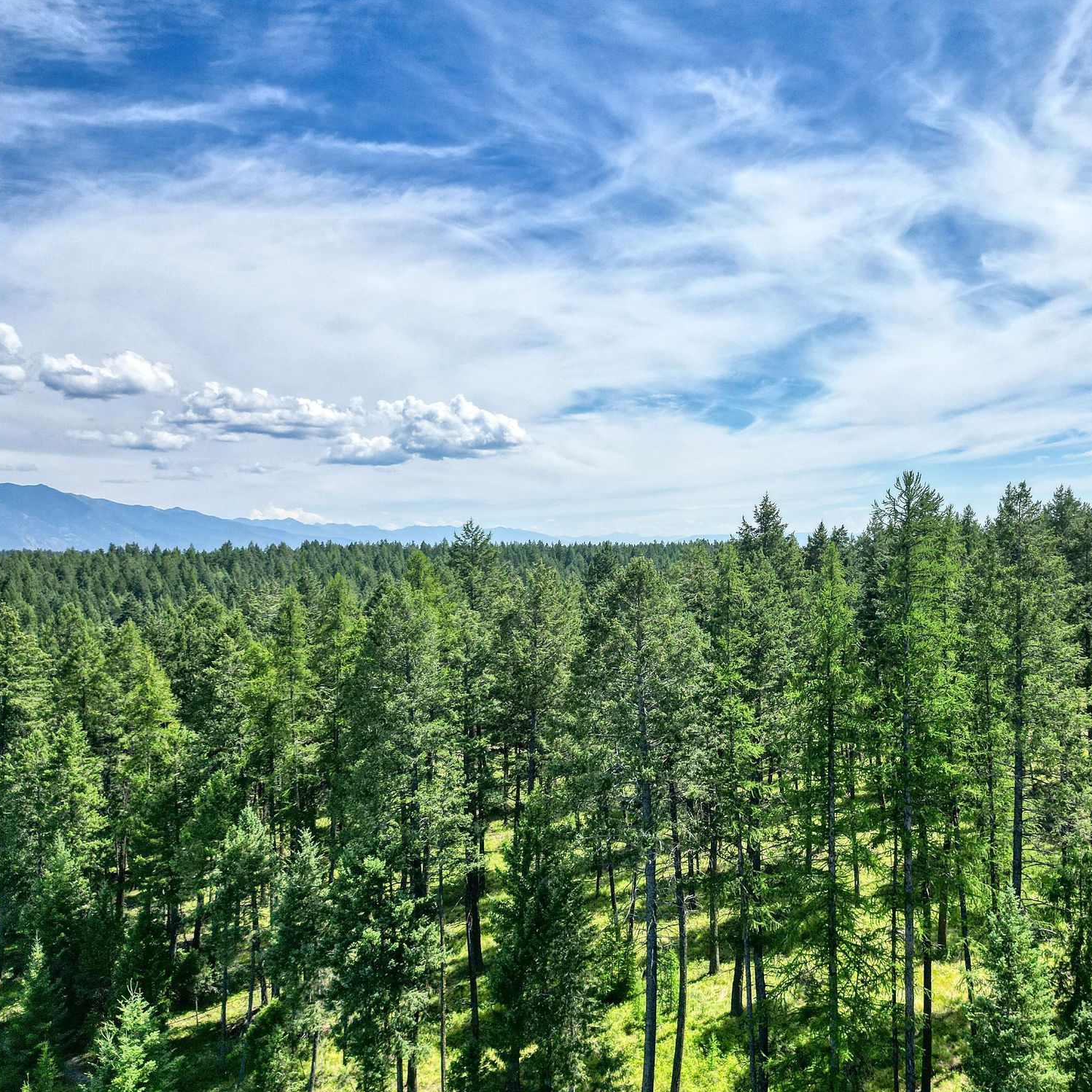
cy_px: 557
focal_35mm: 29
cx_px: 682
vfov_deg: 55.6
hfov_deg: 55.0
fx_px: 1035
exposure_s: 1/6000
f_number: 1.7
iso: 100
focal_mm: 6.72
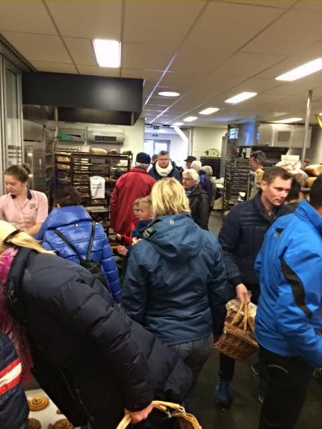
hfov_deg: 48.2
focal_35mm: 29
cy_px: 214
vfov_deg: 61.7
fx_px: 360
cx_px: 161
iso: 320
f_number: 2.2
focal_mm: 4.15
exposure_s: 1/33
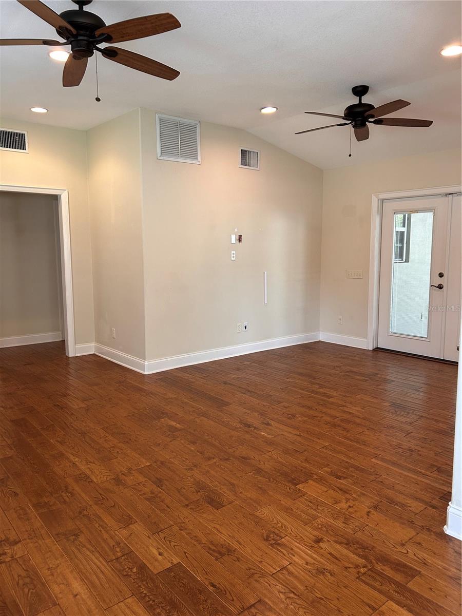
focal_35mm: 26
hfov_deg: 53.1
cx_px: 231
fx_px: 463
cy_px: 308
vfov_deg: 67.3
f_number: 1.5
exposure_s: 1/120
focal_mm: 5.7
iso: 125
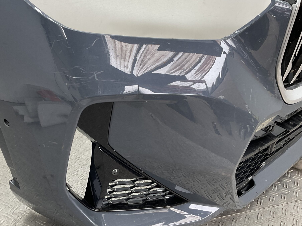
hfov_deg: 45.1
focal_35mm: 41
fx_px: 358
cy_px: 113
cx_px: 102
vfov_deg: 35.1
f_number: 1.8
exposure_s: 1/120
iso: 32
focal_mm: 3
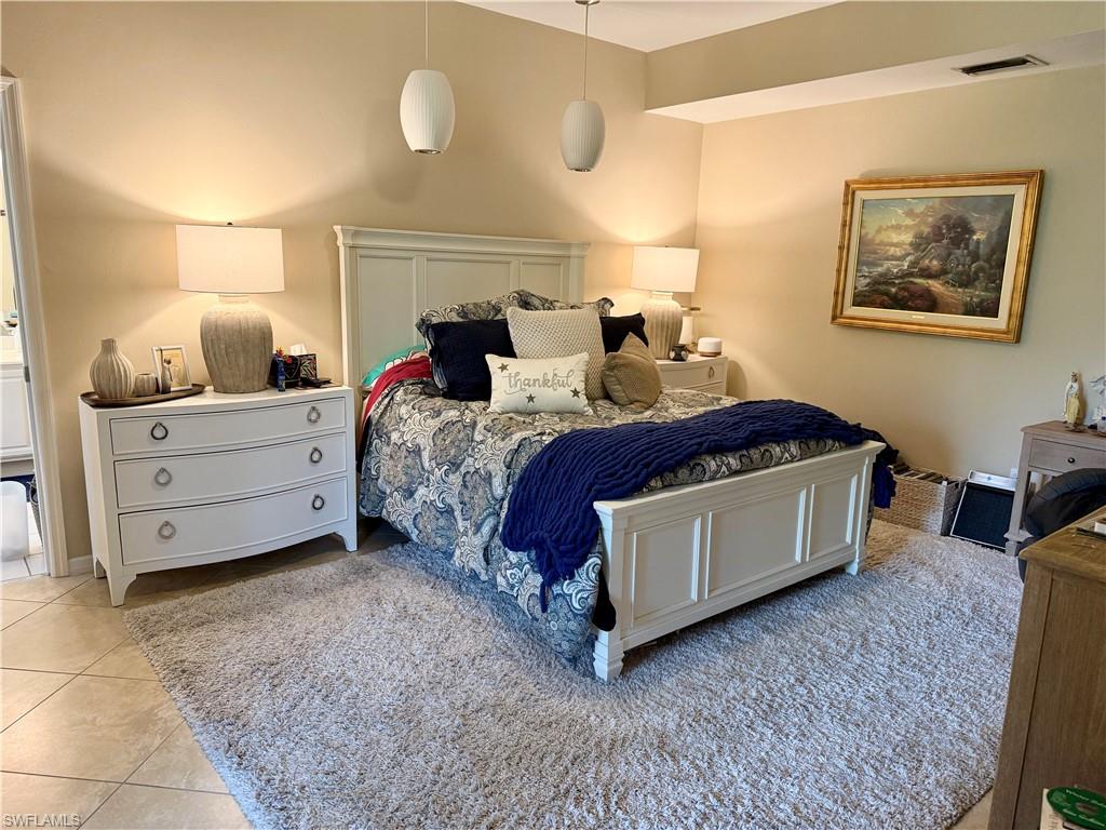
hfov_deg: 71.6
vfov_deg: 56.8
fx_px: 767
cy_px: 415
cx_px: 553
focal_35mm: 24
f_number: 1.78
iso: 250
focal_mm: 6.76
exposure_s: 1/60
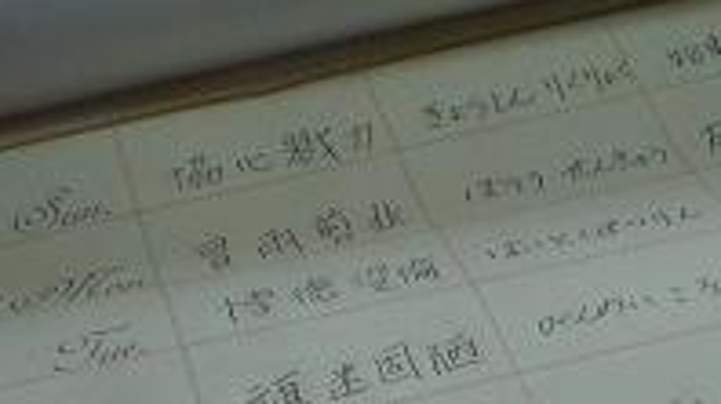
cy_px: 397
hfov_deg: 21.7
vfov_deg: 12.3
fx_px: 1853
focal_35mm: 97
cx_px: 608
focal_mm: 6.3
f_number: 3.1
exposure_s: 1/125
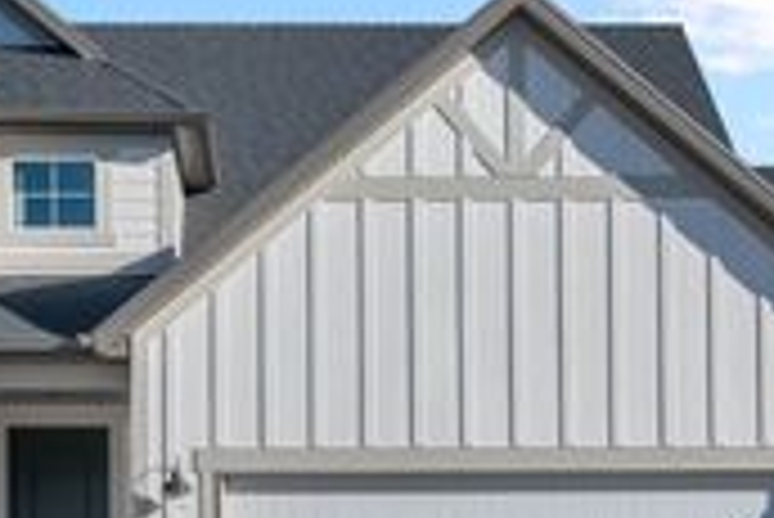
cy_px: 358
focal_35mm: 87
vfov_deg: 15.7
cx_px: 302
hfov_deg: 23.3
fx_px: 1872
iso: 320
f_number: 8
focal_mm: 30
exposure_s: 1/250
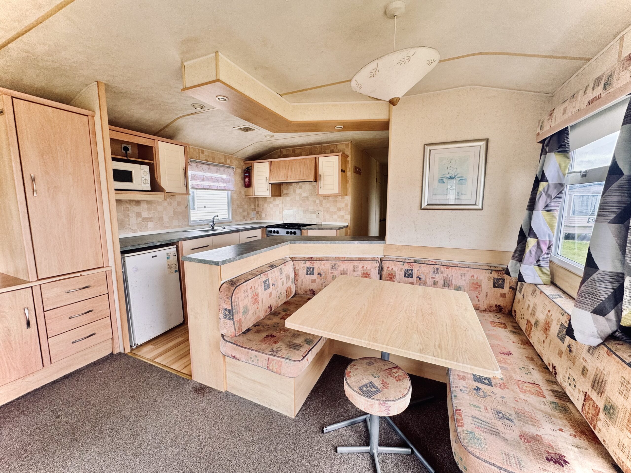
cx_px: 316
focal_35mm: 14
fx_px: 255
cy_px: 236
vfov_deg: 85.7
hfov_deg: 102.1
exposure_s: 1/99
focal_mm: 2.22
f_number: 2.2
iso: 125
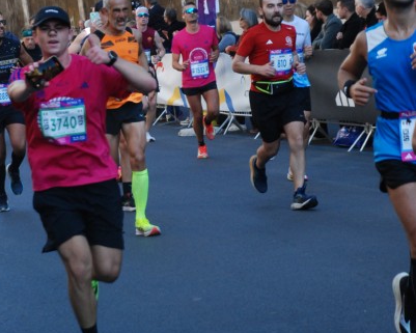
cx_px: 208
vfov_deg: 9.1
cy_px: 118
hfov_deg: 11.4
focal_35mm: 169
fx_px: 2081
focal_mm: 80
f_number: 5.6
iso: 1000
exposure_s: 1/640
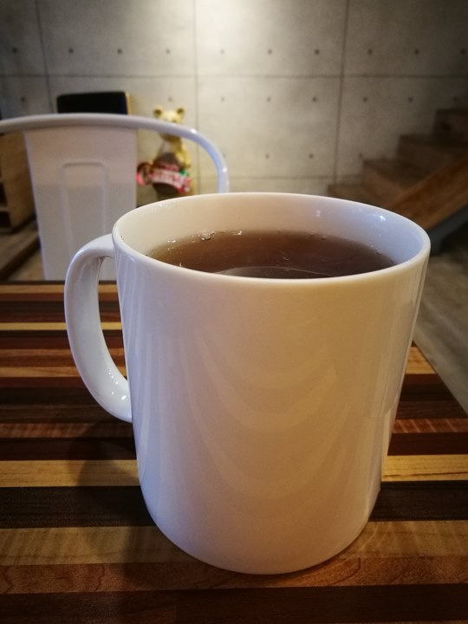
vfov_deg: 65.3
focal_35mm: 27
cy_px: 312
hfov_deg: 51.4
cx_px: 234
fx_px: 487
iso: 320
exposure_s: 1/24
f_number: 2.2
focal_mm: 4.5
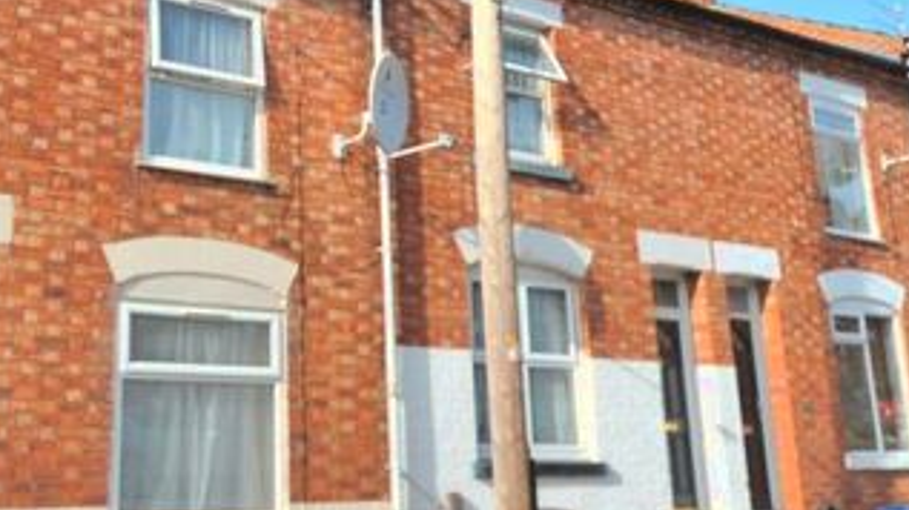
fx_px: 919
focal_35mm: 38
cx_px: 146
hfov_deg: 48.7
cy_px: 150
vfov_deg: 30.7
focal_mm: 11
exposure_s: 1/200
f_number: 8
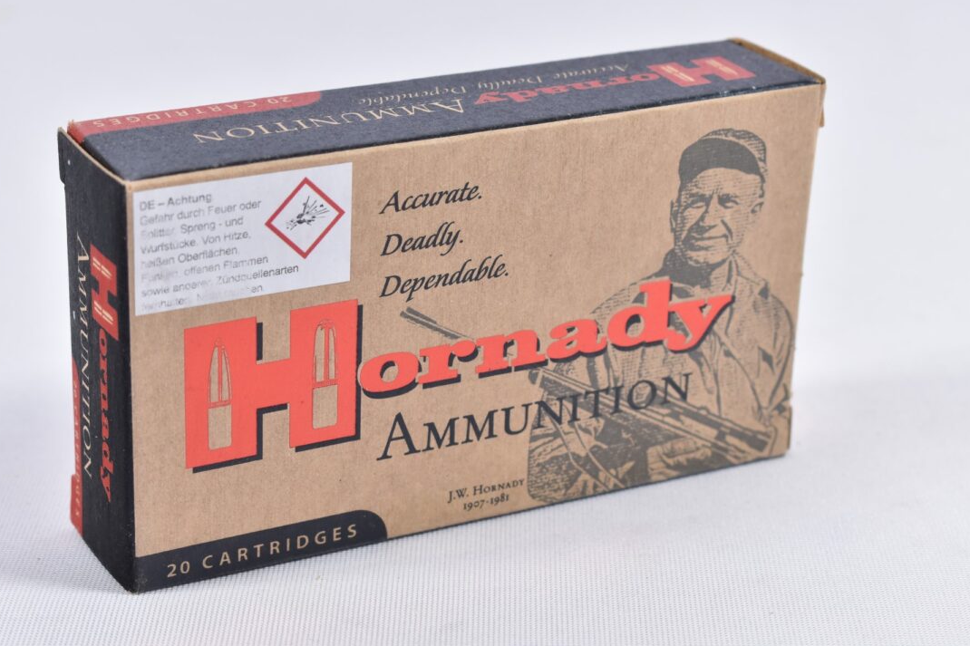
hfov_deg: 22.0
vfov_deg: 14.8
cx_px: 443
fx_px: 2493
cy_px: 314
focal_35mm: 93
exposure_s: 1/50
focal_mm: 55
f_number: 5.6
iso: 640
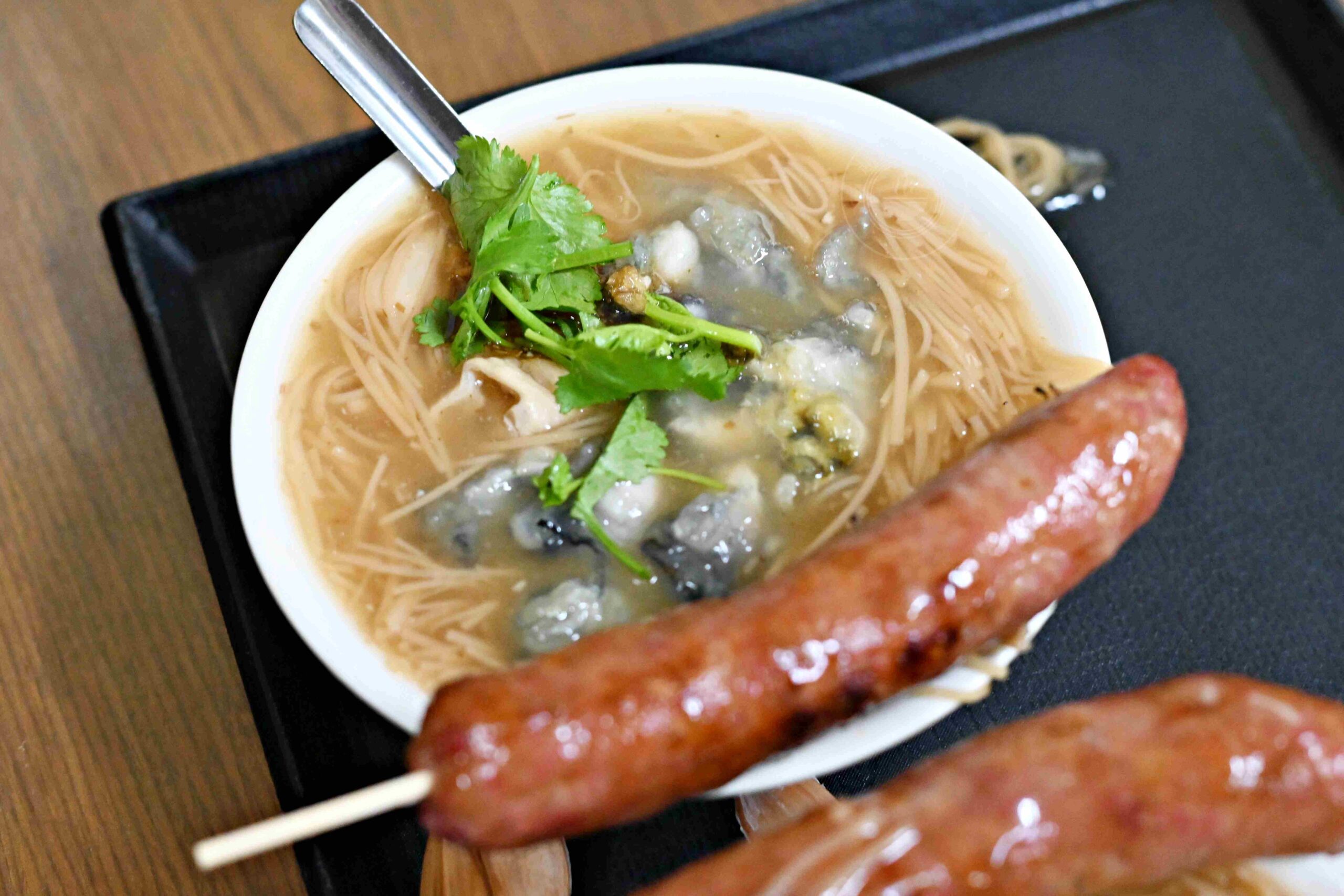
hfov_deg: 27.0
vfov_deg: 18.2
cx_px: 672
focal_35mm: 75
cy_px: 448
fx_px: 2800
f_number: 3.2
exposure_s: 1/200
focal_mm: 50
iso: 4000
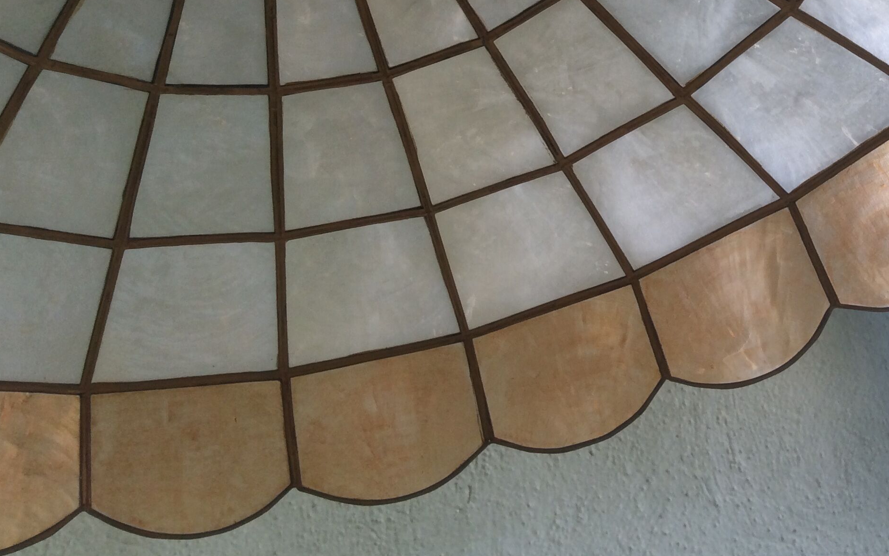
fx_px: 1139
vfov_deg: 27.0
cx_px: 592
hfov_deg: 42.1
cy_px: 122
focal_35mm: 47
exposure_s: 1/33
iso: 40
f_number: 2.4
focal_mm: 3.3
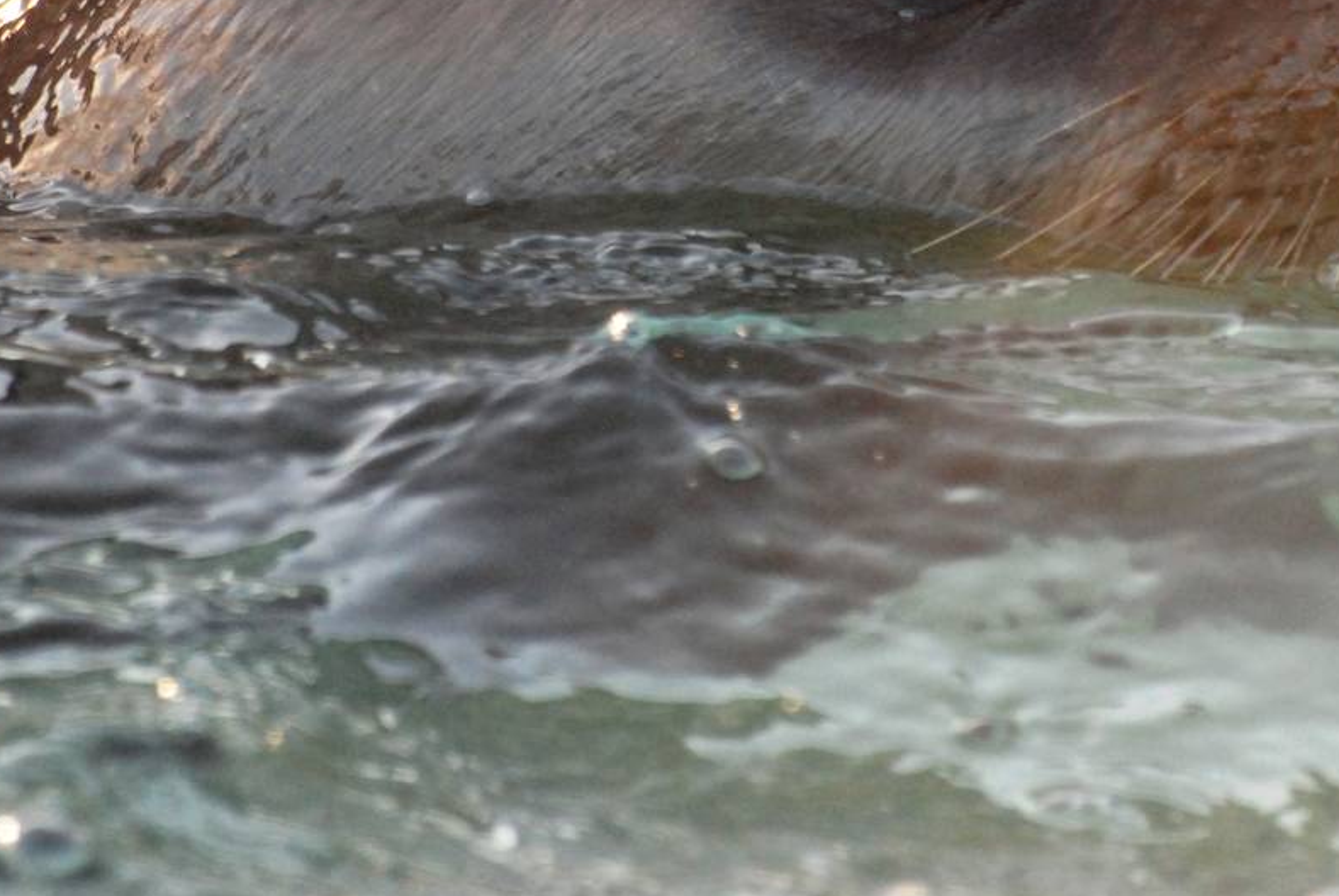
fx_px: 33958
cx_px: 874
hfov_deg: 2.3
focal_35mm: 912
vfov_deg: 1.5
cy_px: -6
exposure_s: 1/320
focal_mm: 300
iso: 1000
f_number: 5.6
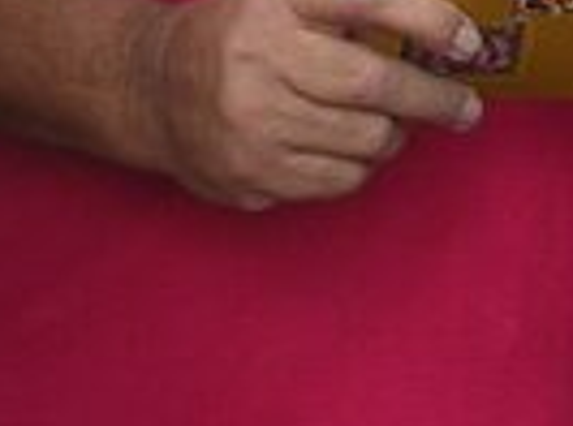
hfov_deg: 4.0
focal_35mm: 498
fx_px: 8221
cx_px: 969
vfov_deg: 2.9
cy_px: -1059
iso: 50
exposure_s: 1/60
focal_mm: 16.8
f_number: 6.5
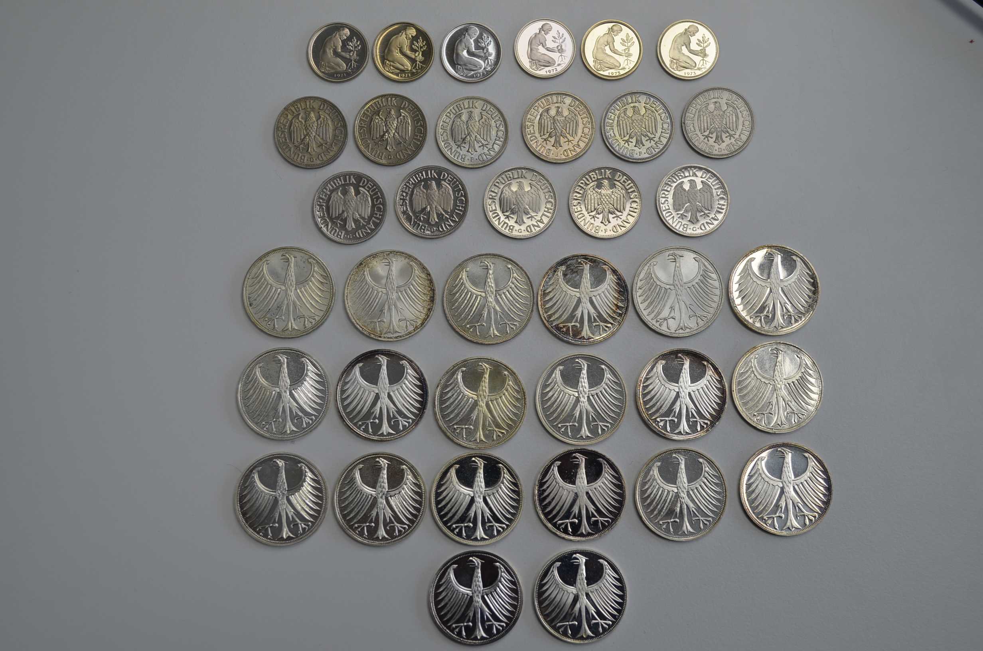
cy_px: 326
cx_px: 492
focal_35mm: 54
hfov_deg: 36.9
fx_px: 1471
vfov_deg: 25.0
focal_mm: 36
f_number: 5.6
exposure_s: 1/60
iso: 100
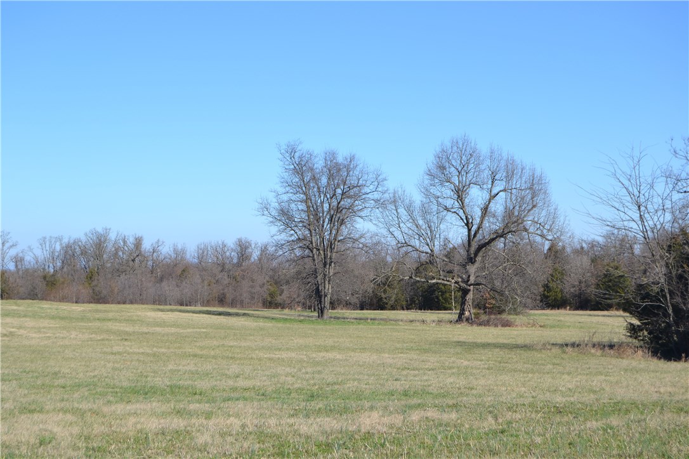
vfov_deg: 21.6
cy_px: 230
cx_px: 344
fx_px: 1206
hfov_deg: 31.9
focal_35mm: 63
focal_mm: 42
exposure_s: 1/250
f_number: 8
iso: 100
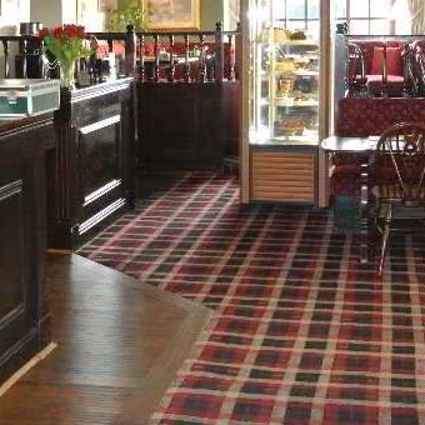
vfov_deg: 24.4
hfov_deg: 24.7
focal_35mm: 70
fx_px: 972
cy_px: 102
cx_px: 214
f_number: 5.6
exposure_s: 1/60
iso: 2500
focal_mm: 13
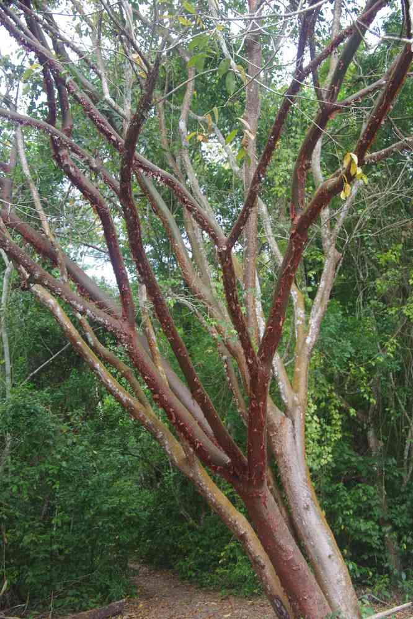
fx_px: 740
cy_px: 310
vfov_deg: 45.4
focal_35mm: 43
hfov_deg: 31.2
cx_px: 206
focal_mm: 29.4
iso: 800
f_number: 6.3
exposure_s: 1/60
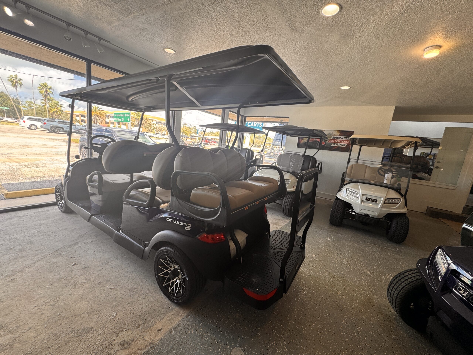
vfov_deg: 85.7
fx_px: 191
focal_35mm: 14
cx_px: 236
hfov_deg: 102.1
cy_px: 178
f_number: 2.2
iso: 50
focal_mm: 2.22
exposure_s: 1/99
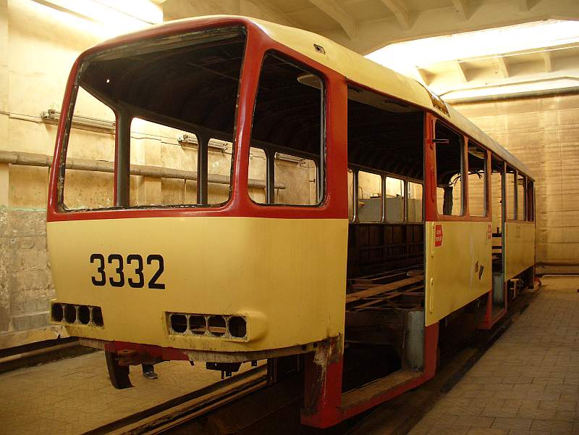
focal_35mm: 37
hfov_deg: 50.1
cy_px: 218
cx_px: 290
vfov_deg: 38.7
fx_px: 619
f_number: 2.8
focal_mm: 6.1
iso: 150
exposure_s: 1/30
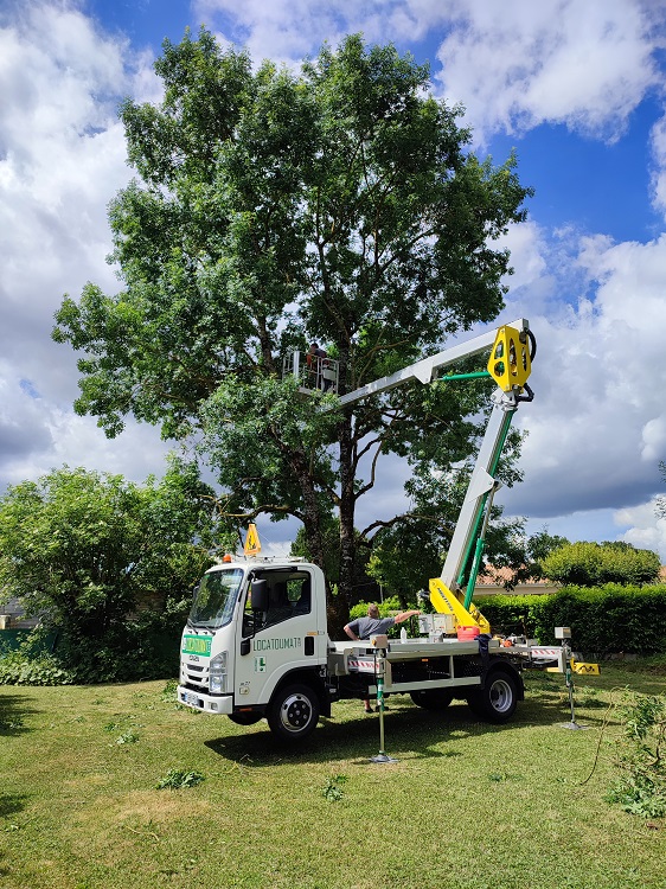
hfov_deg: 54.9
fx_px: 642
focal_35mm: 25
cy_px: 444
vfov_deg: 69.4
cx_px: 333
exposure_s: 1/1192
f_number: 1.9
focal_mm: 6.04
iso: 50
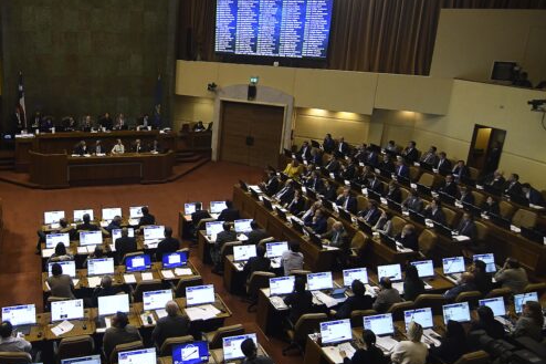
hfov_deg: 62.0
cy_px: 148
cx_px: 140
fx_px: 425
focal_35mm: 28
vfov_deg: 46.2
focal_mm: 12
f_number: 4
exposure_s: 1/160
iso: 2000
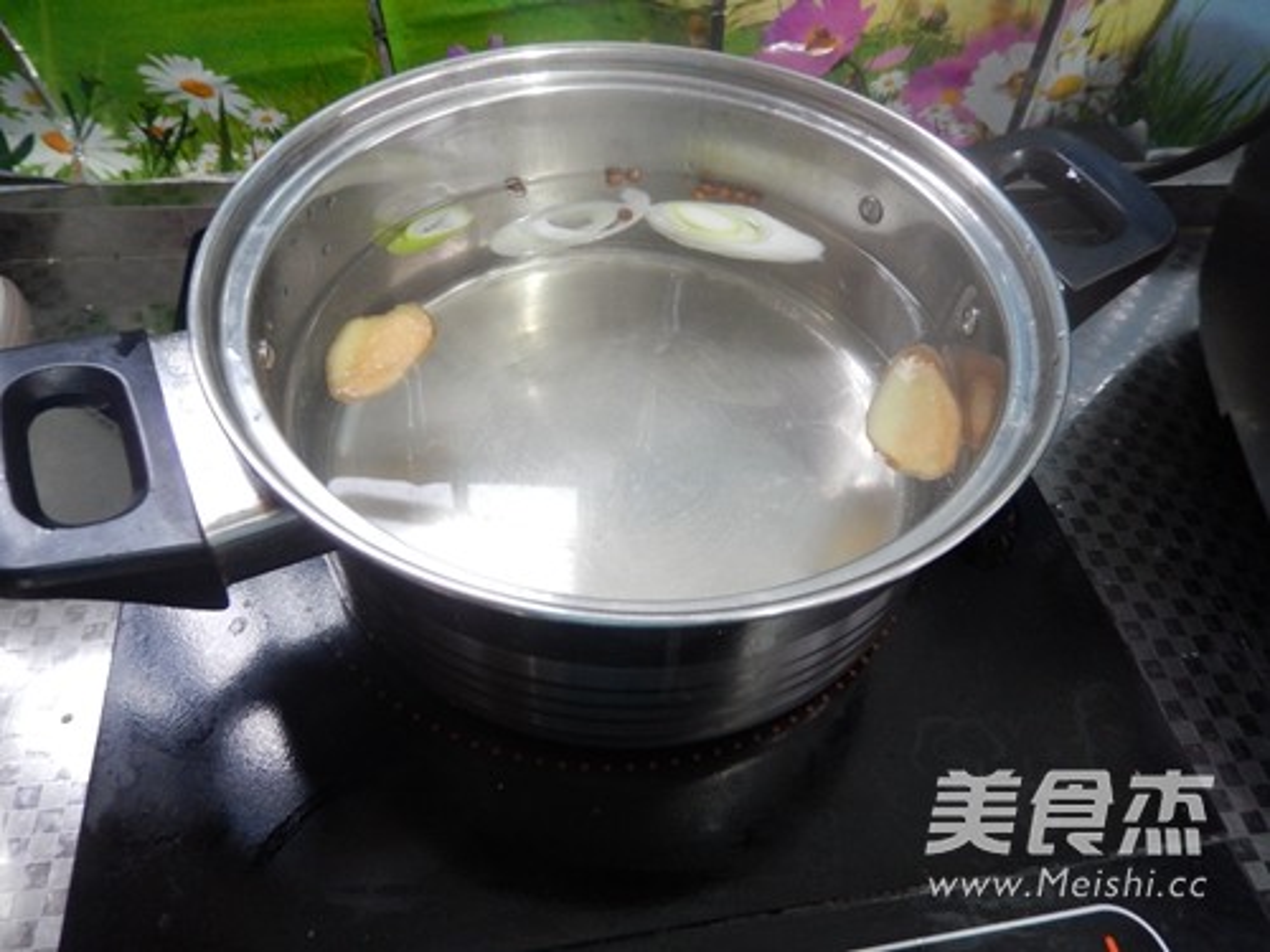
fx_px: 917
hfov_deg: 69.4
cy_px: 476
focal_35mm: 25
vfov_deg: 54.9
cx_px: 635
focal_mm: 4.5
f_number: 3.4
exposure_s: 1/15
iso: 400
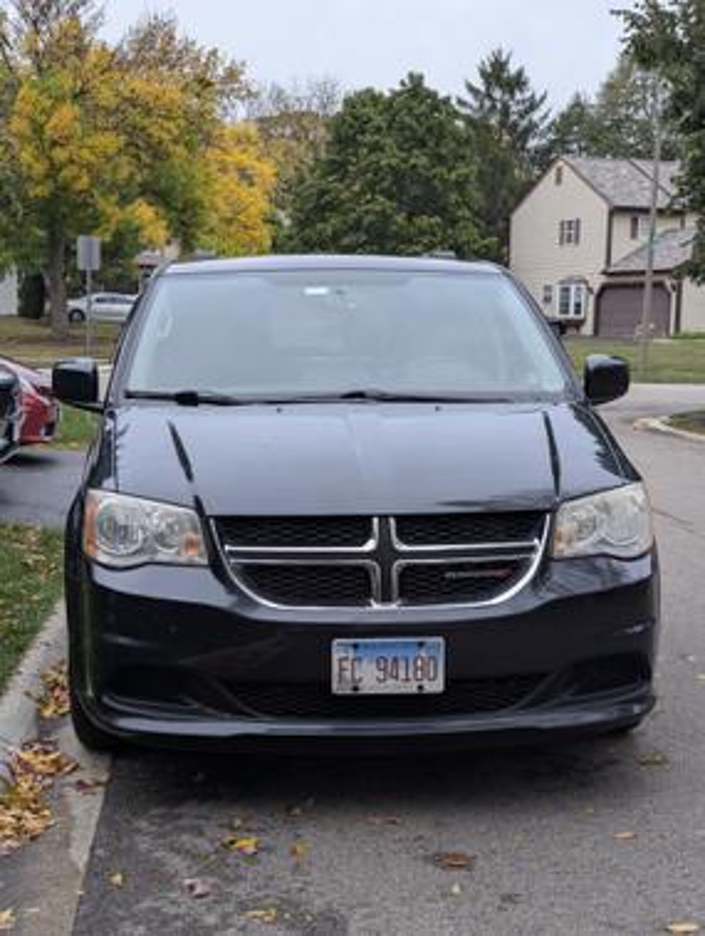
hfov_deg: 30.4
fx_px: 1299
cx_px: 352
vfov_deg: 39.6
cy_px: 468
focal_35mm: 48
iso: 186
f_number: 1.85
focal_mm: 6.81
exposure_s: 1/96.3
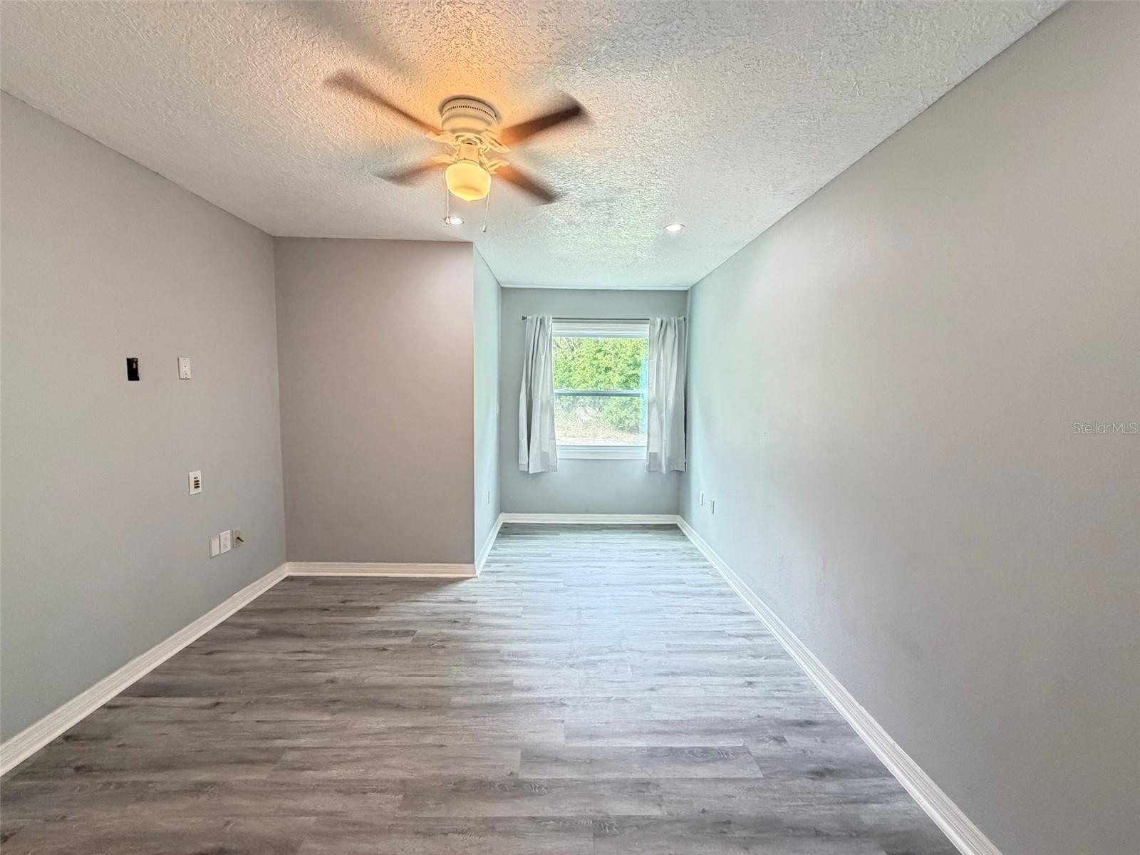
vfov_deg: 85.7
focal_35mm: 14
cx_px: 570
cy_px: 428
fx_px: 461
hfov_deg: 102.1
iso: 320
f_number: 2.2
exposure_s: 1/60
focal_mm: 2.22
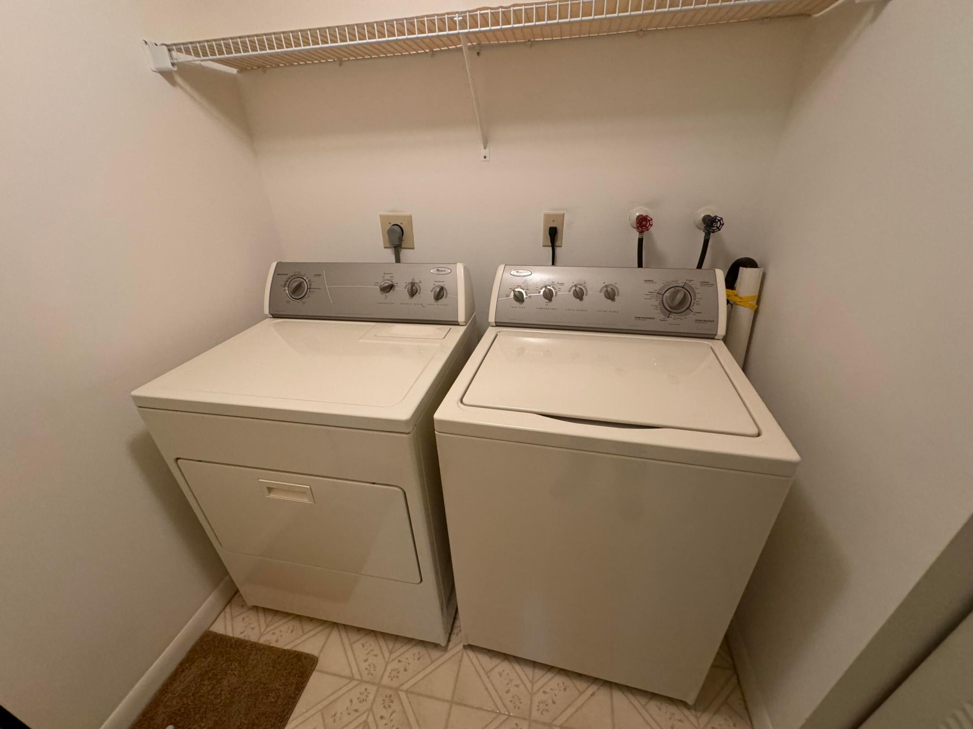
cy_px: 364
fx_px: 394
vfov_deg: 85.7
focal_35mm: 14
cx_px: 486
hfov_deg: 102.1
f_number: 2.2
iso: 320
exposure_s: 1/60
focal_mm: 2.22
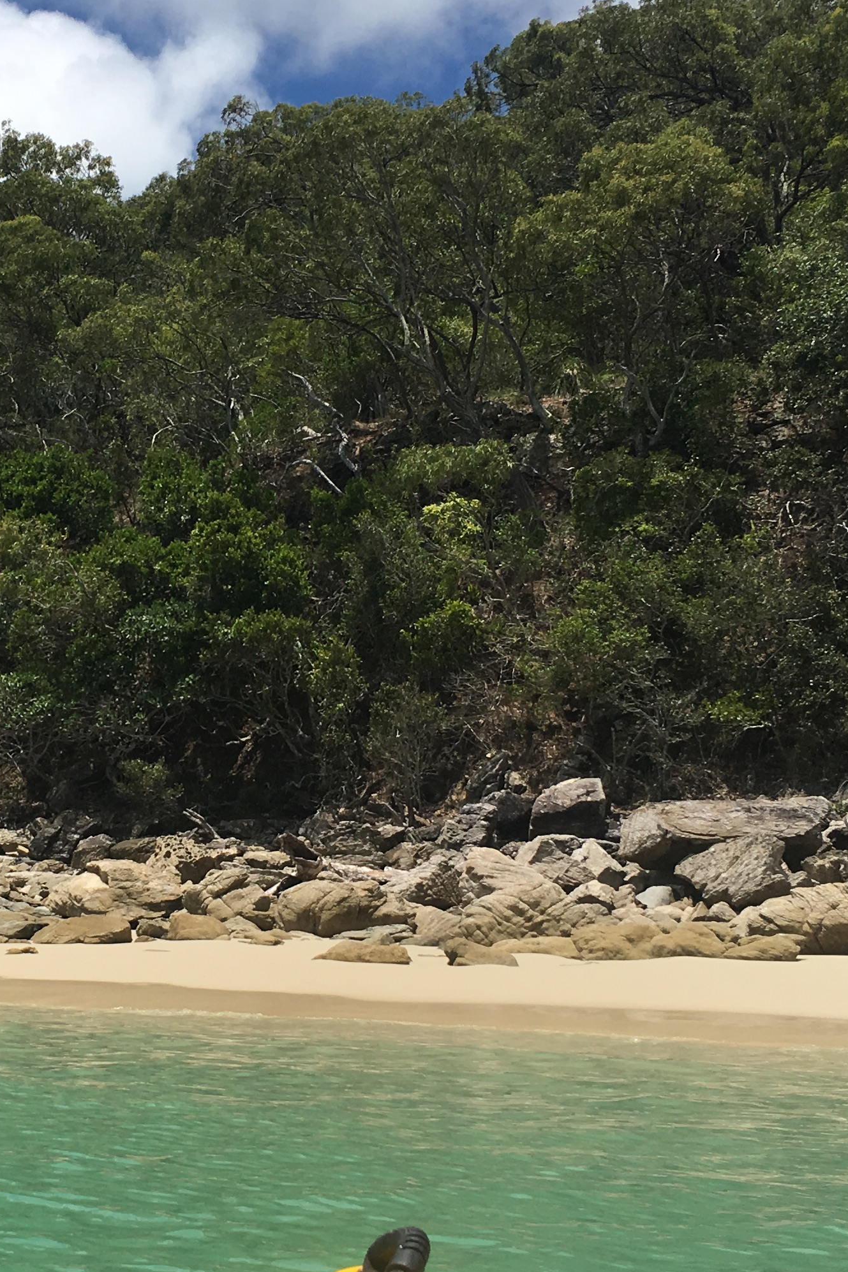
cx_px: 137
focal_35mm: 61
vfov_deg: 32.9
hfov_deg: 21.9
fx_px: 2156
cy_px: 647
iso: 25
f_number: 2.2
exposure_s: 1/2653
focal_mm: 4.15
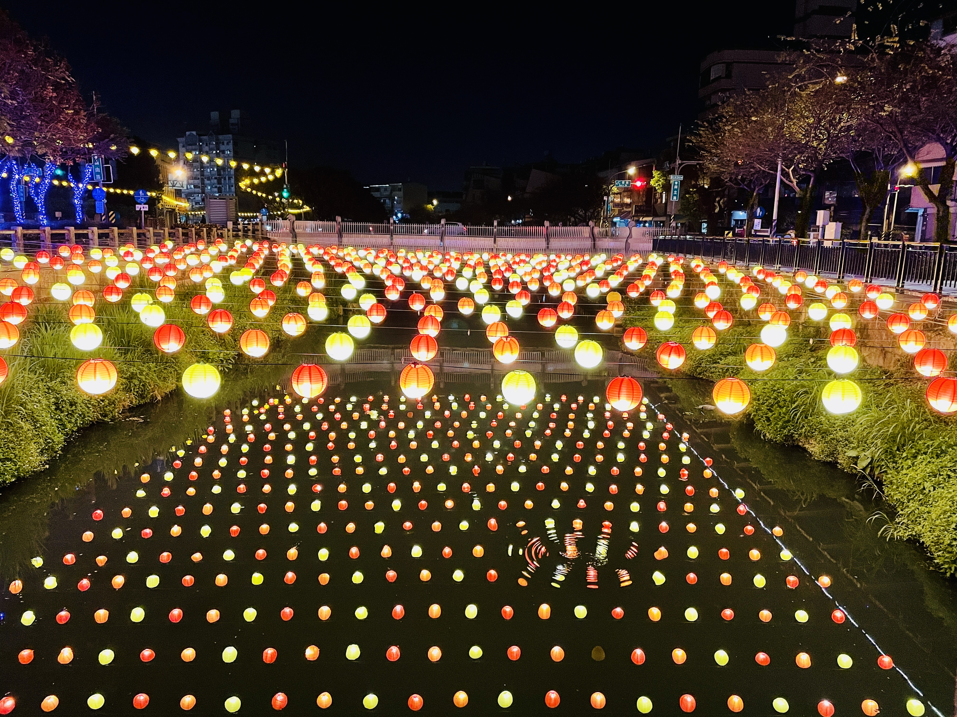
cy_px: 358
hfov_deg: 67.3
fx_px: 719
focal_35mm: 26
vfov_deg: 53.1
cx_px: 478
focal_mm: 4.2
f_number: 1.6
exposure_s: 1/60
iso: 400
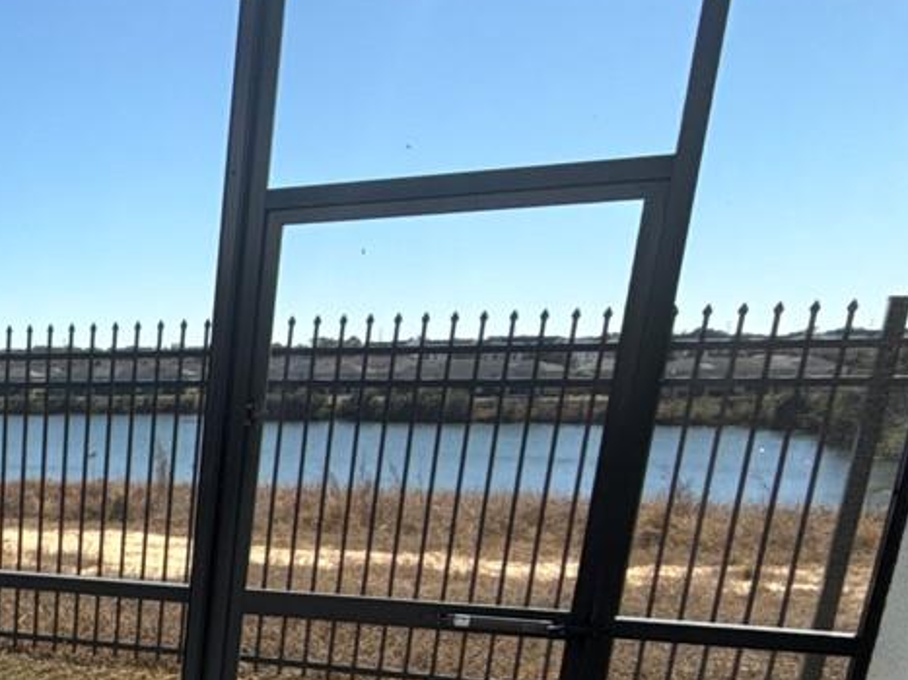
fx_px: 1259
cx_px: -294
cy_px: 736
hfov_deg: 30.5
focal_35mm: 48
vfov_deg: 27.8
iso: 50
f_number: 2.2
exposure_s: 1/1464
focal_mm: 2.22
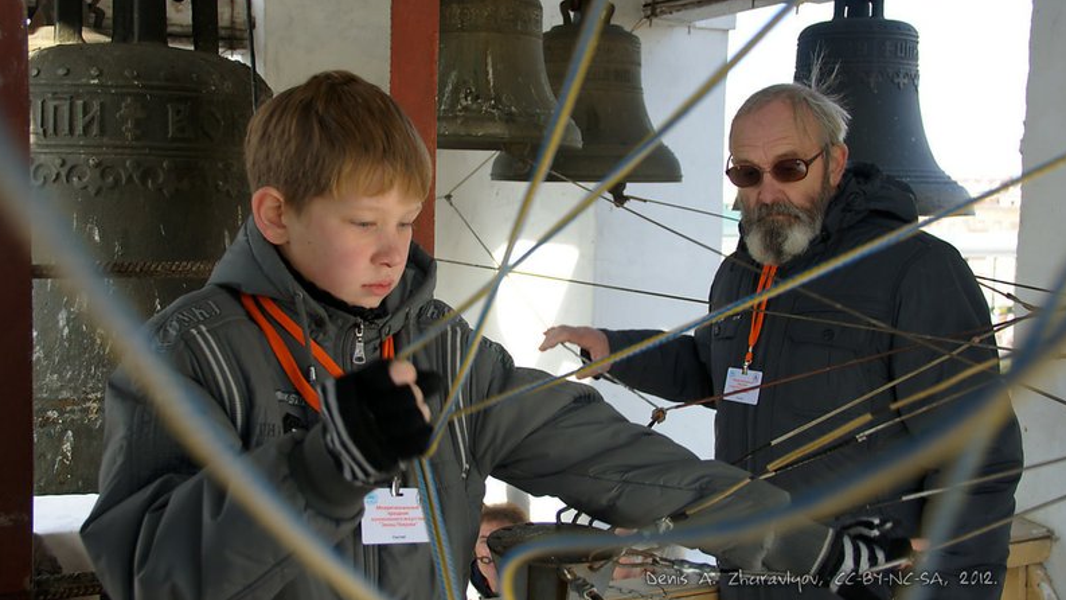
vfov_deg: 31.1
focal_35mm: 38
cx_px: 534
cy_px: 258
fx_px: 1074
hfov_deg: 52.8
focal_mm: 24
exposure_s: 1/160
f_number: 5.6
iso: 200
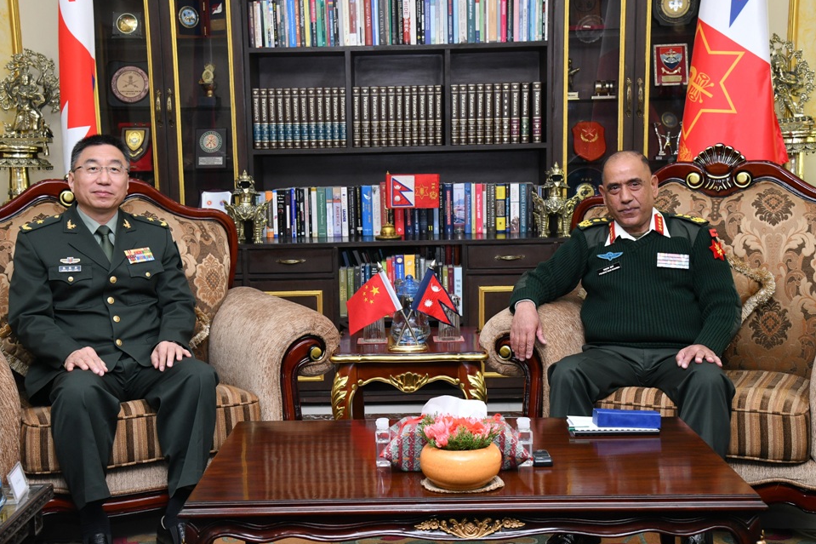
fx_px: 1065
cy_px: 267
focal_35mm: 47
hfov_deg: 41.9
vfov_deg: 28.6
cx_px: 393
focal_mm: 44
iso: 1600
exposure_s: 1/125
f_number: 8
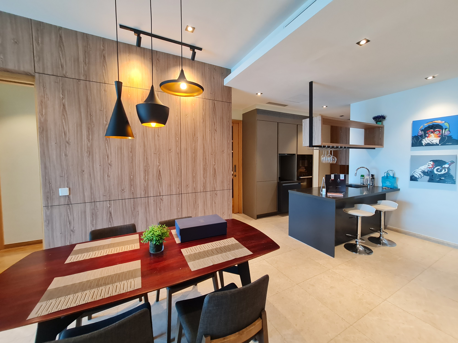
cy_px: 172
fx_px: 172
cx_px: 229
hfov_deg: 106.2
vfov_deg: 89.9
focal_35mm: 13
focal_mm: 2.2
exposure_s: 1/50
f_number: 2.2
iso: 320
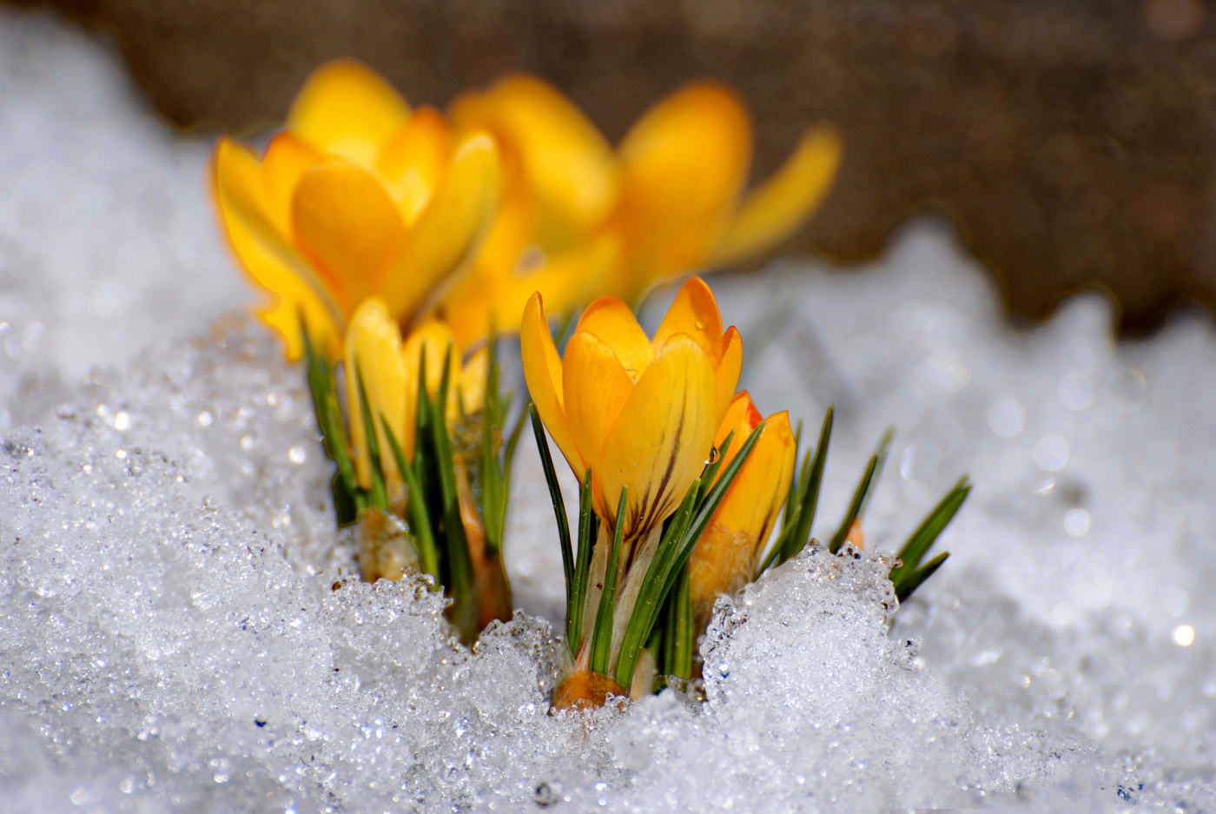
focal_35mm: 450
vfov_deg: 3.1
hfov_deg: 4.6
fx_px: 15217
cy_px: 407
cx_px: 608
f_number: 8
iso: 100
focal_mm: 300
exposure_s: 1/320
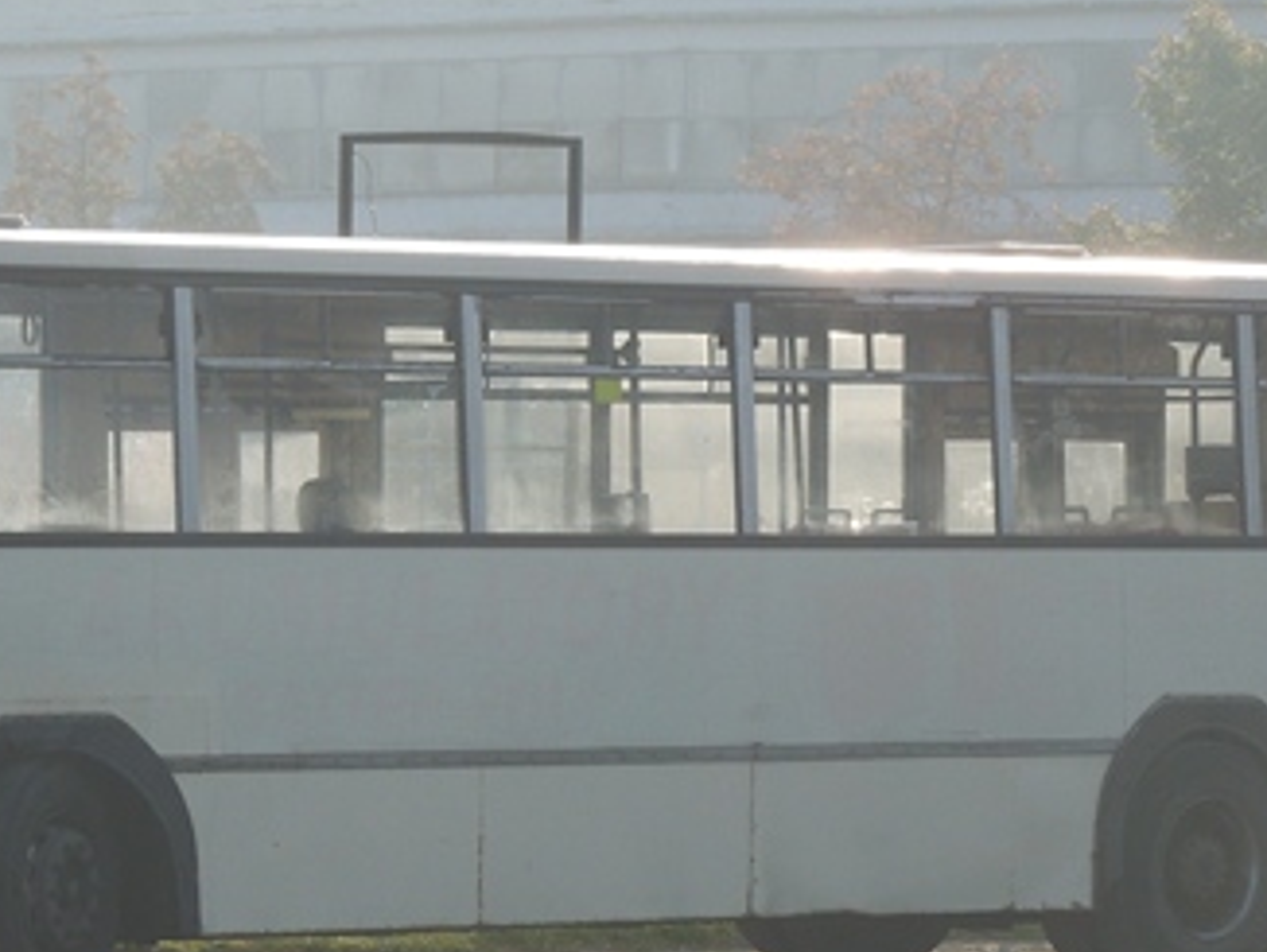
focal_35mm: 260
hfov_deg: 7.6
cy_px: 738
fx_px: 9523
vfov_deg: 5.7
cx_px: 253
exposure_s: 1/400
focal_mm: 19.1
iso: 100
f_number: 4.7
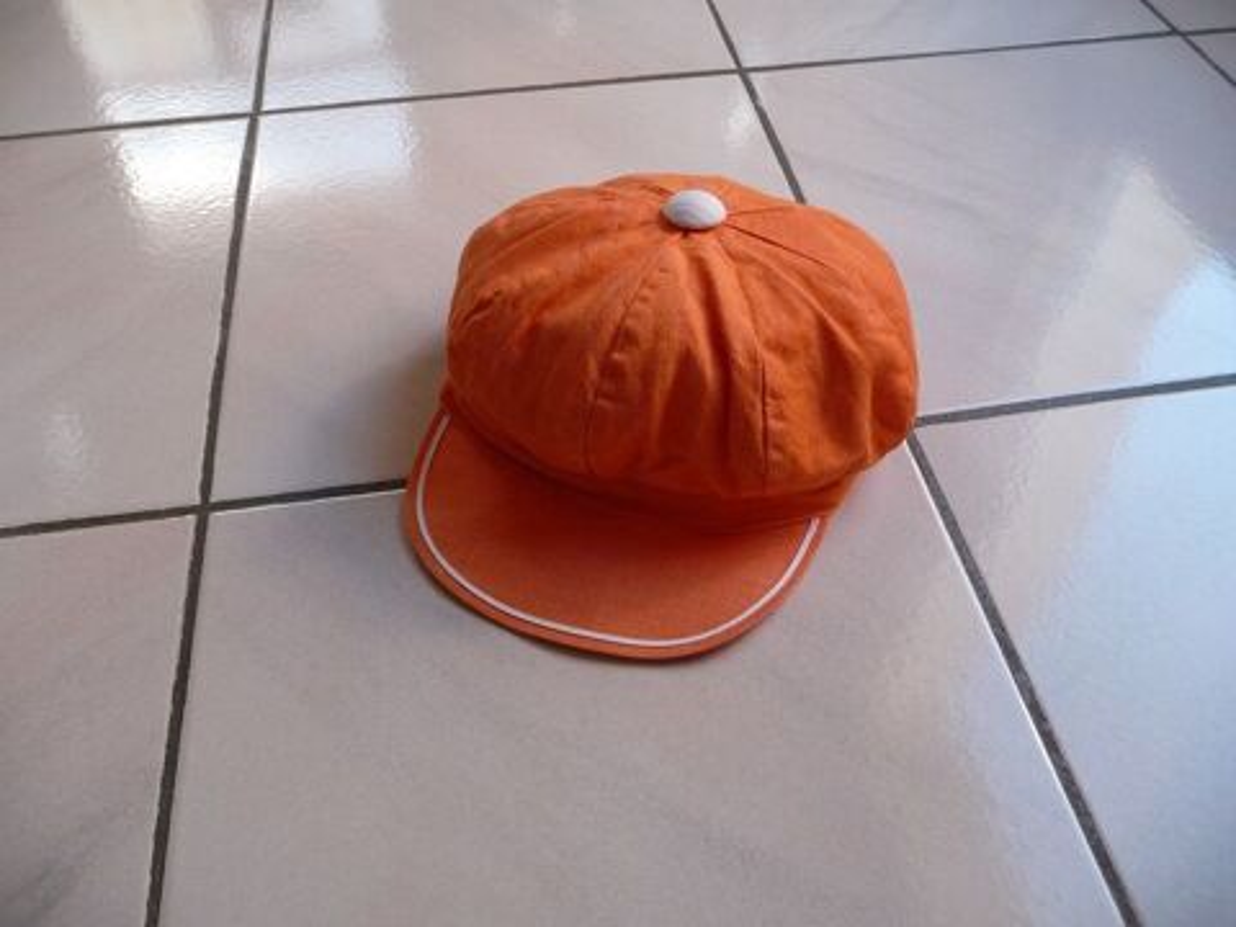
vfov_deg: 49.7
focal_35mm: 28
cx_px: 618
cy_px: 464
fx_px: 1000
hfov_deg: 63.4
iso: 160
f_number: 3.3
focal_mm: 4.7
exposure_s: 1/30
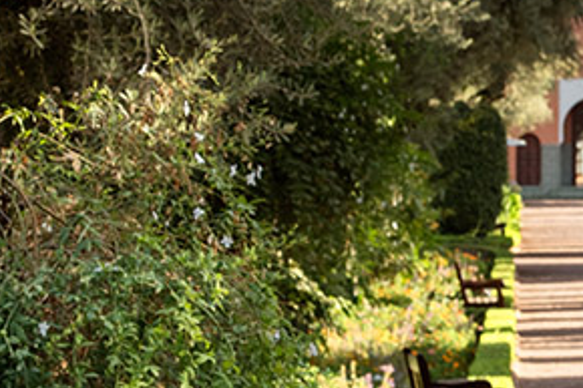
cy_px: 195
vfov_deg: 4.1
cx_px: 1118
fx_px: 5357
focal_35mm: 331
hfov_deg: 6.1
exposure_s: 1/60
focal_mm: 80
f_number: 13
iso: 360
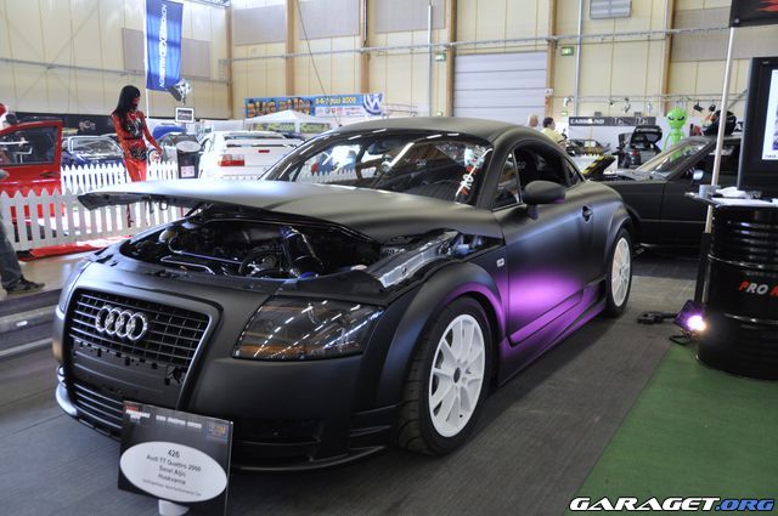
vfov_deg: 43.5
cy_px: 258
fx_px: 648
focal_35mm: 30
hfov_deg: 62.0
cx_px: 389
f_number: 3.5
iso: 400
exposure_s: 1/50
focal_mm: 20
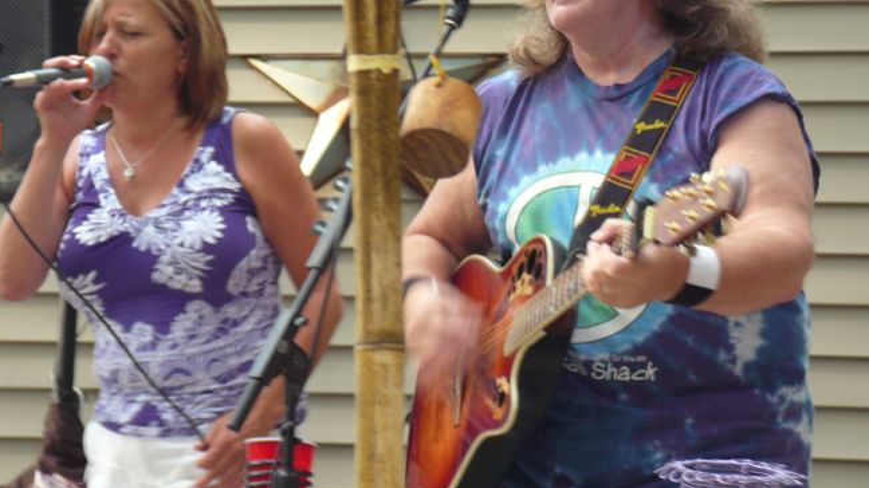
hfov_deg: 15.3
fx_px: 3225
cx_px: 434
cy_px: 198
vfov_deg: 8.7
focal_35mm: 140
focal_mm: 19
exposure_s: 1/30
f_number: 3.9
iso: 100
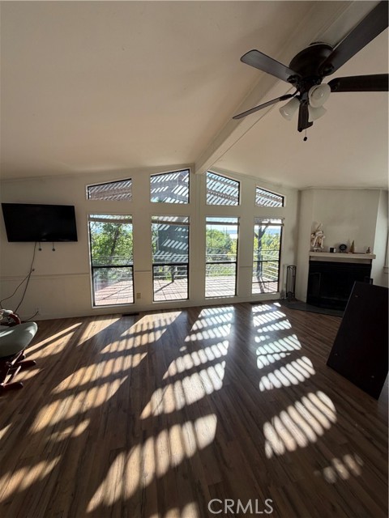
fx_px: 210
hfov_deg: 85.7
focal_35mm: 14
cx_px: 194
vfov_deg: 102.1
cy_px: 259
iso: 50
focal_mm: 2.22
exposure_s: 1/376
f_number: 2.2
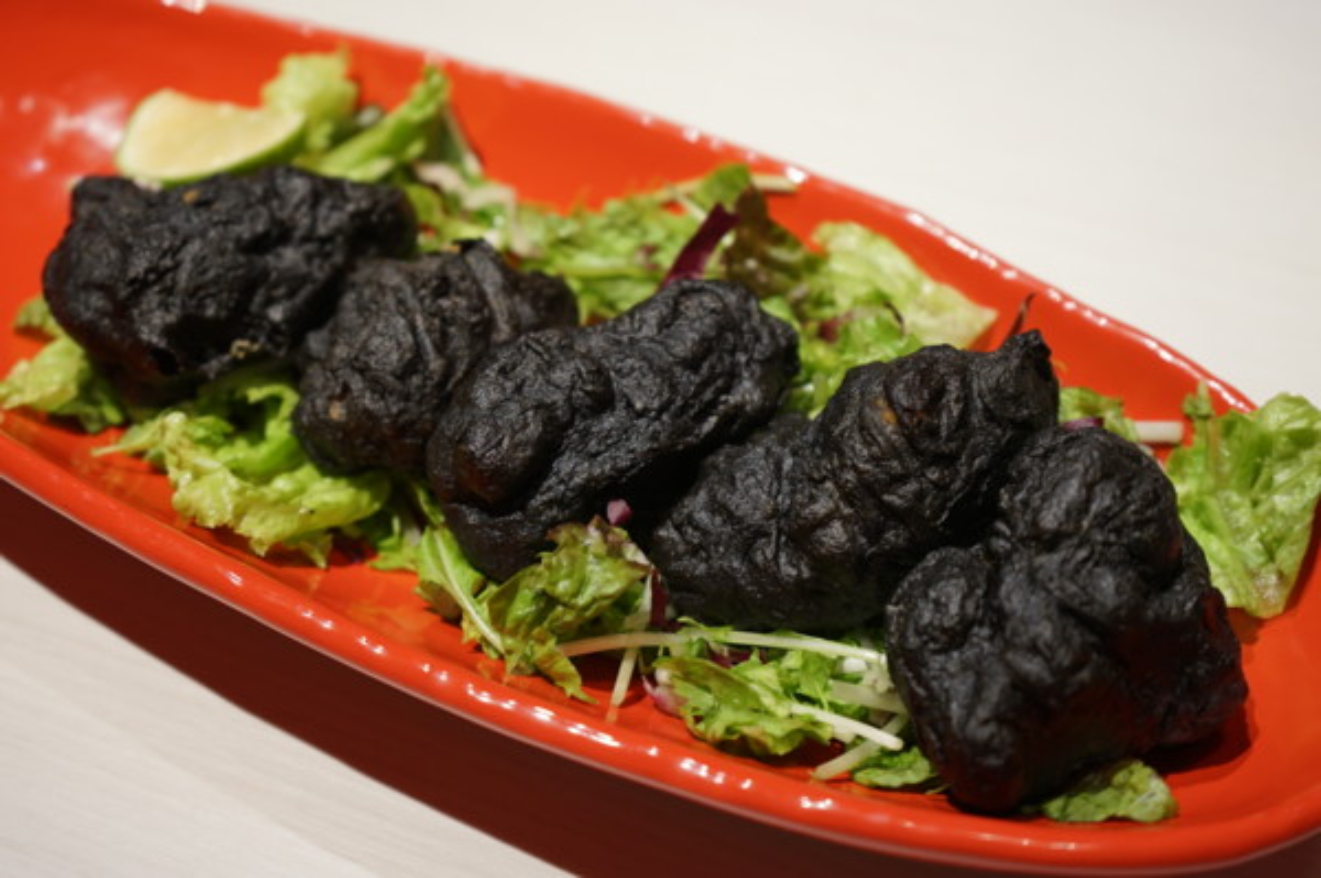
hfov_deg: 41.1
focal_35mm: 48
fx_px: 1760
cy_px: 439
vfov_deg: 28.0
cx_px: 660
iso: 640
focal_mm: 48
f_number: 4.5
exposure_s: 1/60
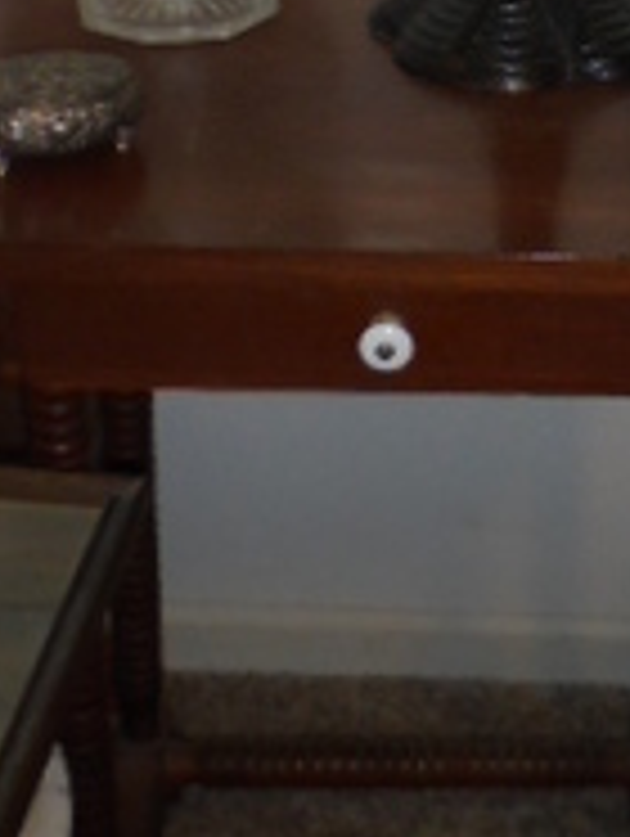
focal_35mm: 81
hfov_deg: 17.9
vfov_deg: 23.4
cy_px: 63
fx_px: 1961
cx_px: 578
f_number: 3.5
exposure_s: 1/30
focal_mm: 4.6
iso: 200
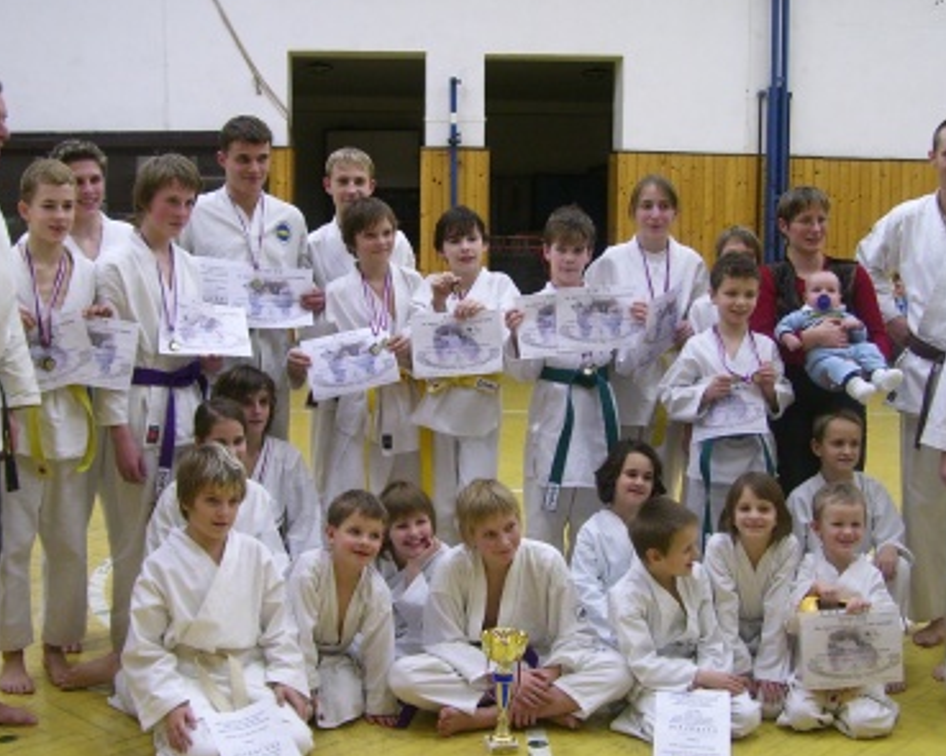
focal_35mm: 49
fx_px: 1372
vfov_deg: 30.8
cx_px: 461
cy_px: 399
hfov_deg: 38.1
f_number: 2.7
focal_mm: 6
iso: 160
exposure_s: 1/15
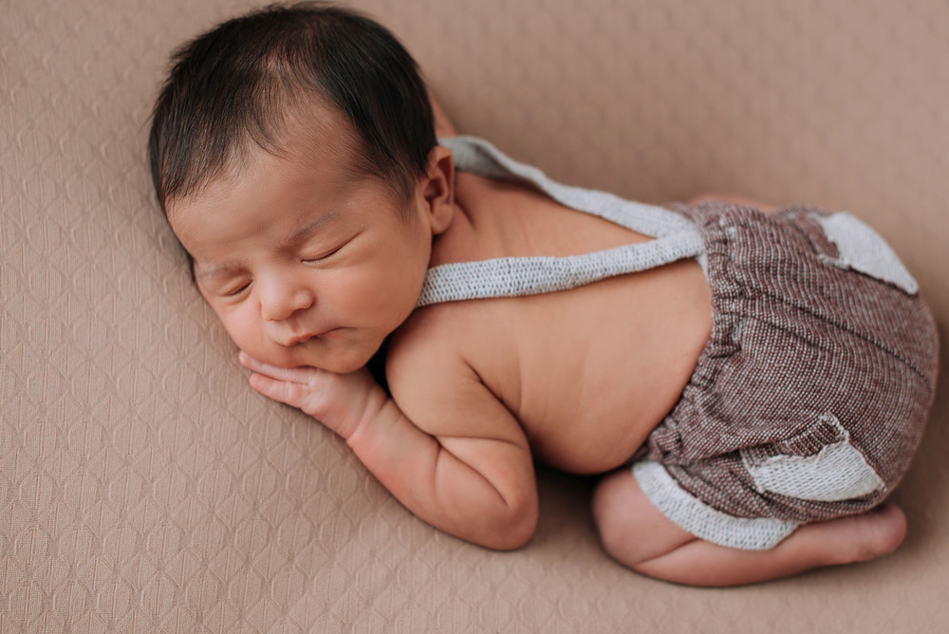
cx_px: 518
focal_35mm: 60
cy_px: 310
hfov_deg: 33.4
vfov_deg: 22.7
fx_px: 1583
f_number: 2.8
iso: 100
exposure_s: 1/100
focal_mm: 50
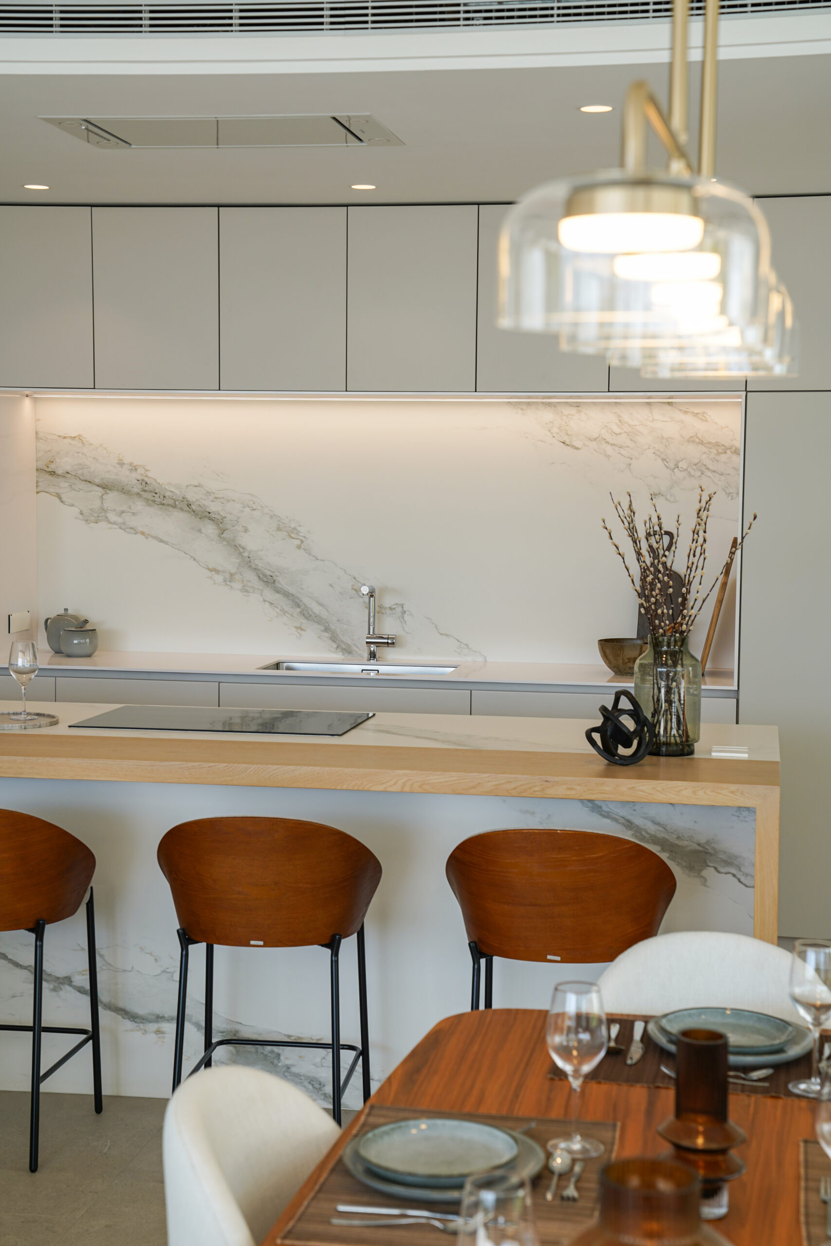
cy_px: 623
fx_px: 2008
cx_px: 416
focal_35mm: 58
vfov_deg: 34.5
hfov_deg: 23.4
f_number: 5.6
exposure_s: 1/125
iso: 200
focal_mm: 58
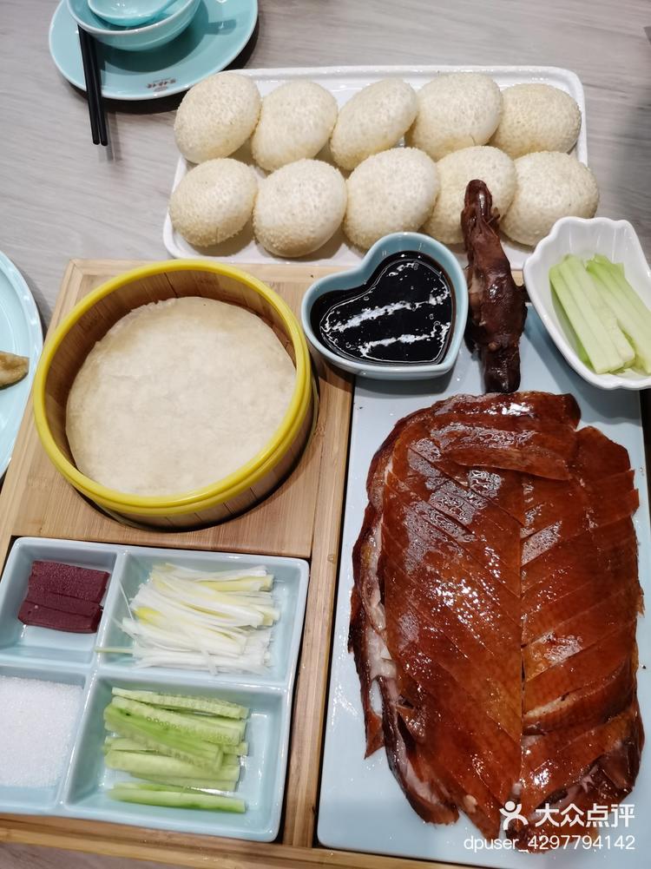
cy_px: 434
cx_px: 326
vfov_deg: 65.3
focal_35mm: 27
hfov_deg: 51.3
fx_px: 677
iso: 160
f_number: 1.8
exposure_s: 1/120
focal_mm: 5.58
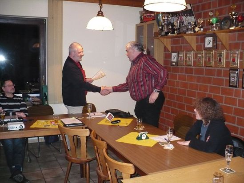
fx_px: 261
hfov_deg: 50.1
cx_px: 122
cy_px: 92
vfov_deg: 38.7
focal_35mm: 37
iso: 500
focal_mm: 6.1
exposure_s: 1/30
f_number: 2.8
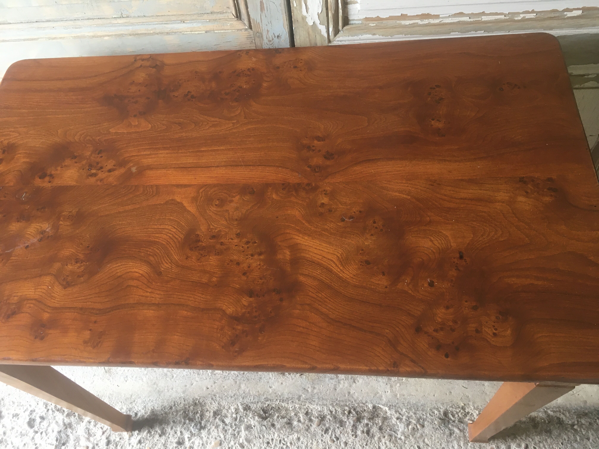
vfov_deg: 48.2
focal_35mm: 29
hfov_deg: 61.7
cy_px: 224
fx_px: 502
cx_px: 300
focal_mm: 4.15
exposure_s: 1/33
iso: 100
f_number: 2.2
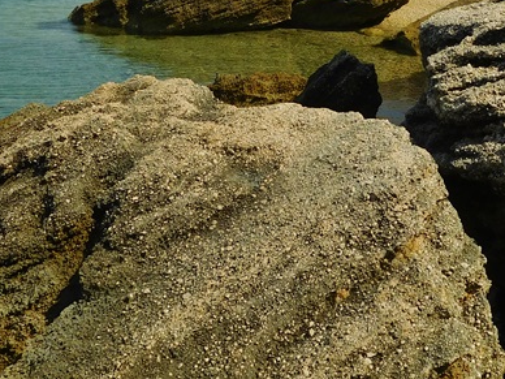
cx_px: 229
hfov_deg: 29.4
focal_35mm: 66
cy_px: 9
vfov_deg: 21.5
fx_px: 963
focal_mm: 4.5
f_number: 6.8
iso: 125
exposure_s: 1/500
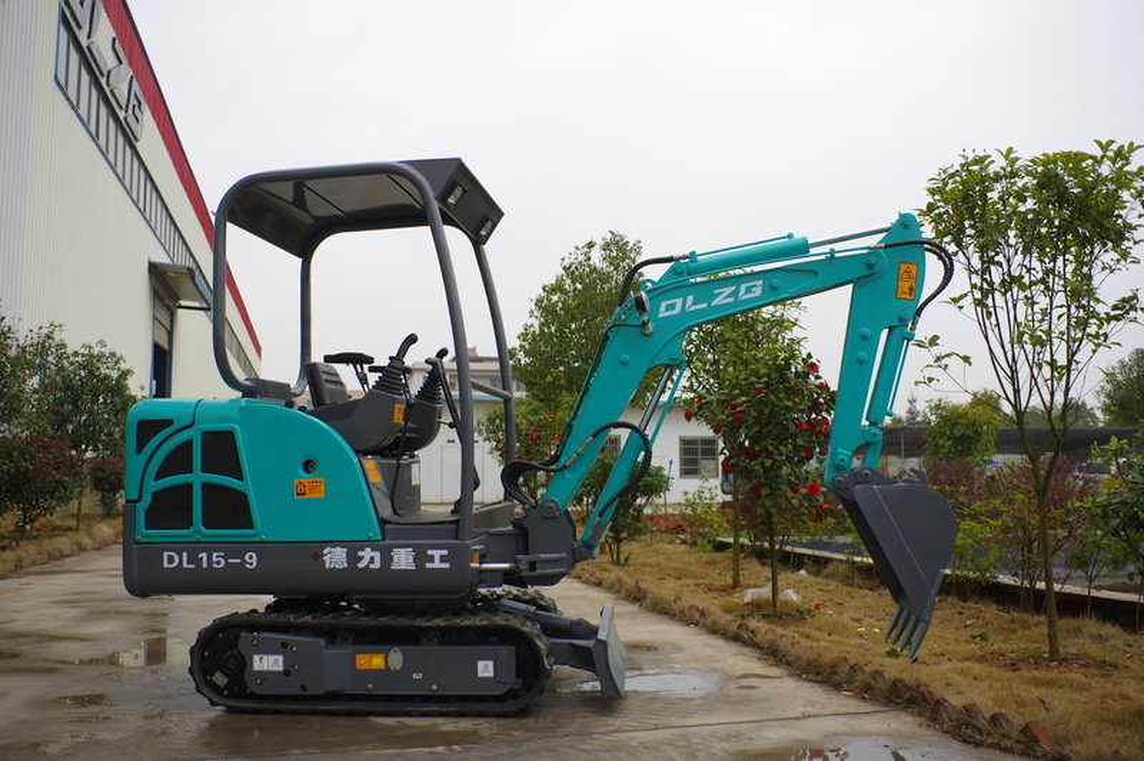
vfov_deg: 42.3
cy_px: 380
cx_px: 572
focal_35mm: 31
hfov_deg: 60.3
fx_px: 984
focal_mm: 21
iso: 125
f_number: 3.5
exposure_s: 1/100
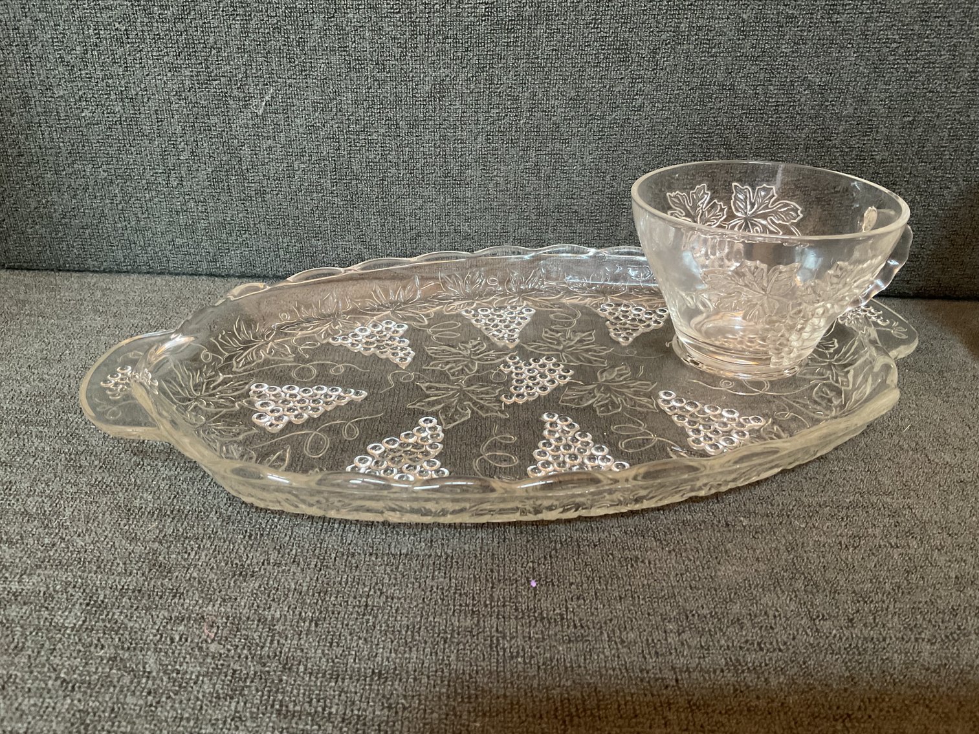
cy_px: 367
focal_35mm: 29
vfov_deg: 48.2
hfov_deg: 61.7
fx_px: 820
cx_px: 490
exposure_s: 1/50
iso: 250
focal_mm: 3
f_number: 1.8
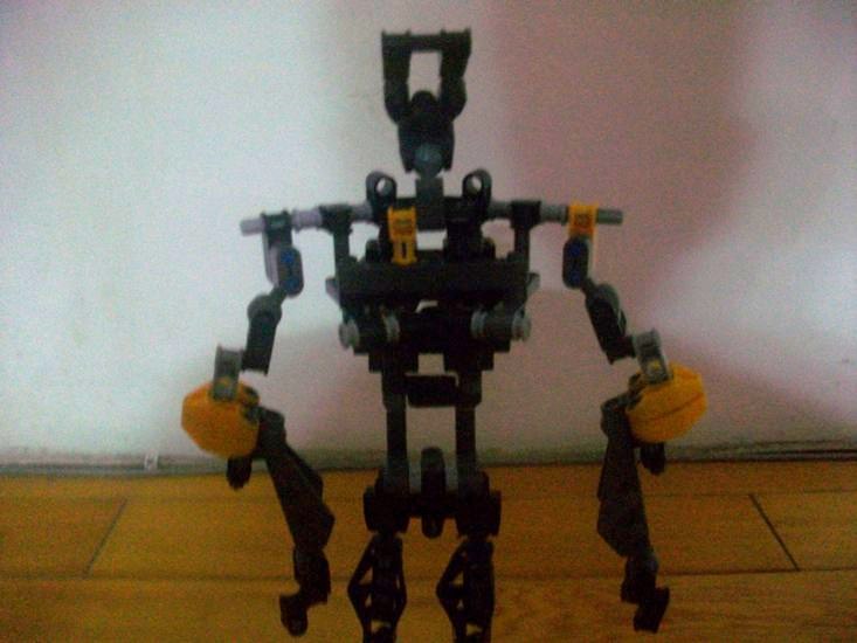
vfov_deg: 44.2
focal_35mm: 32
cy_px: 322
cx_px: 428
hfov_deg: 56.8
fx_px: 792
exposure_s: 1/2
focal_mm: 5.7
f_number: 2.8
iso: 160
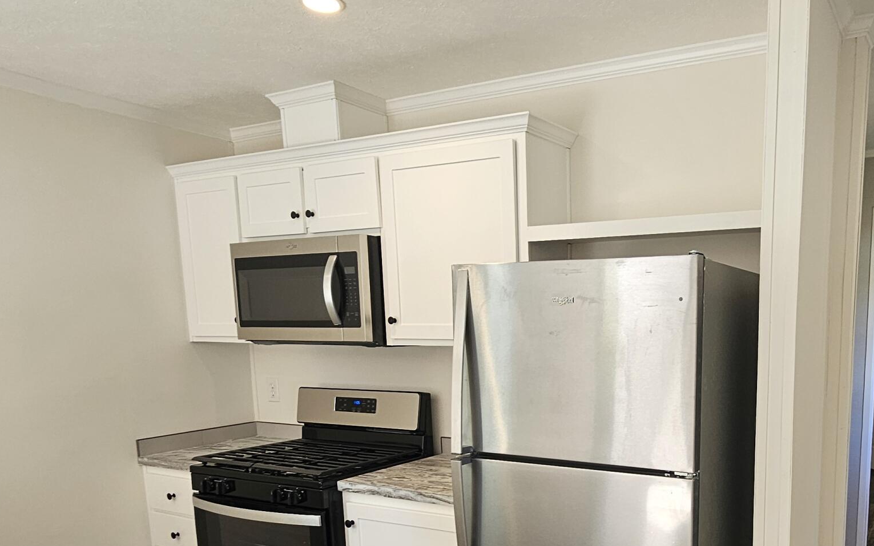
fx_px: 643
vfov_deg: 44.2
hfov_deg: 65.2
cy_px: 420
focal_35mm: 27
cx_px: 629
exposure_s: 1/60
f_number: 2.2
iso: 64
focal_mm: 2.2
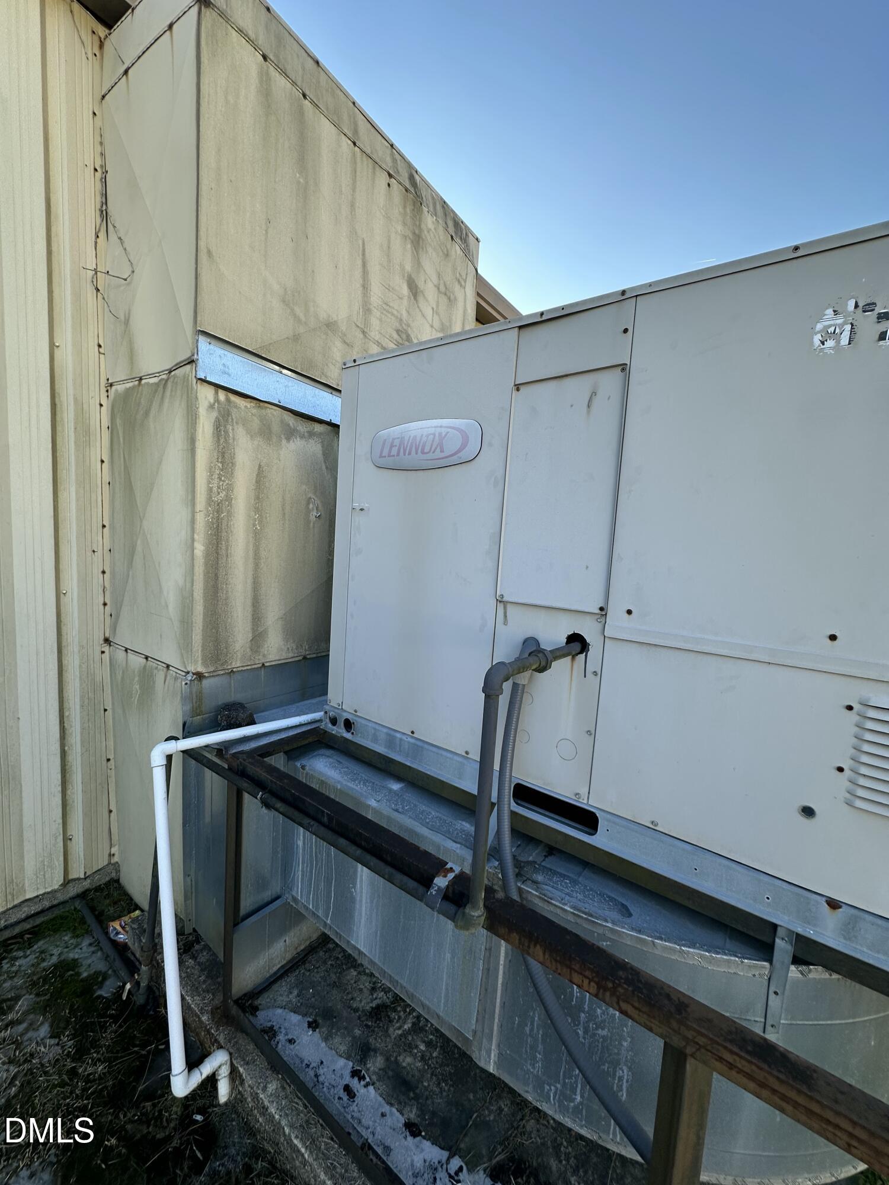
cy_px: 592
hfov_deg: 85.7
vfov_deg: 102.1
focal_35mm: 14
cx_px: 444
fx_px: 479
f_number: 2.2
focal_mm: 2.22
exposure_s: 1/458
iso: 40
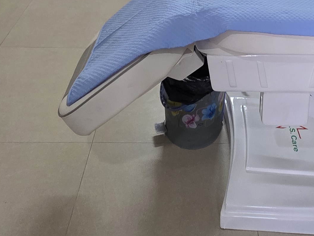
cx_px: 223
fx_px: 445
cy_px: -169
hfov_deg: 38.2
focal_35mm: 49
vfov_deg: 21.5
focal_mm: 2.2
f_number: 1.9
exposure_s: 1/100
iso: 200
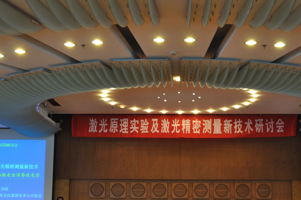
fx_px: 535
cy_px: 141
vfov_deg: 21.1
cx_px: 175
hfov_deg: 31.4
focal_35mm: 64
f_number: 5
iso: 400
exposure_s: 1/25
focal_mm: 26
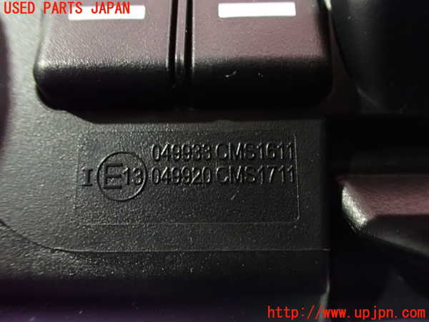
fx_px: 372
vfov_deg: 46.8
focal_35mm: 30
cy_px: 161
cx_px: 214
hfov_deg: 60.0
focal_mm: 5.4
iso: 1600
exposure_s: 1/25
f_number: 2.3
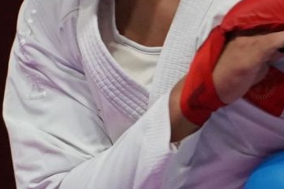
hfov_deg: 1.0
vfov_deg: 0.7
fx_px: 15509
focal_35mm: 1967
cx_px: 126
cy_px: 37
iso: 2500
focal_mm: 253
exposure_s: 1/1000
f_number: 4
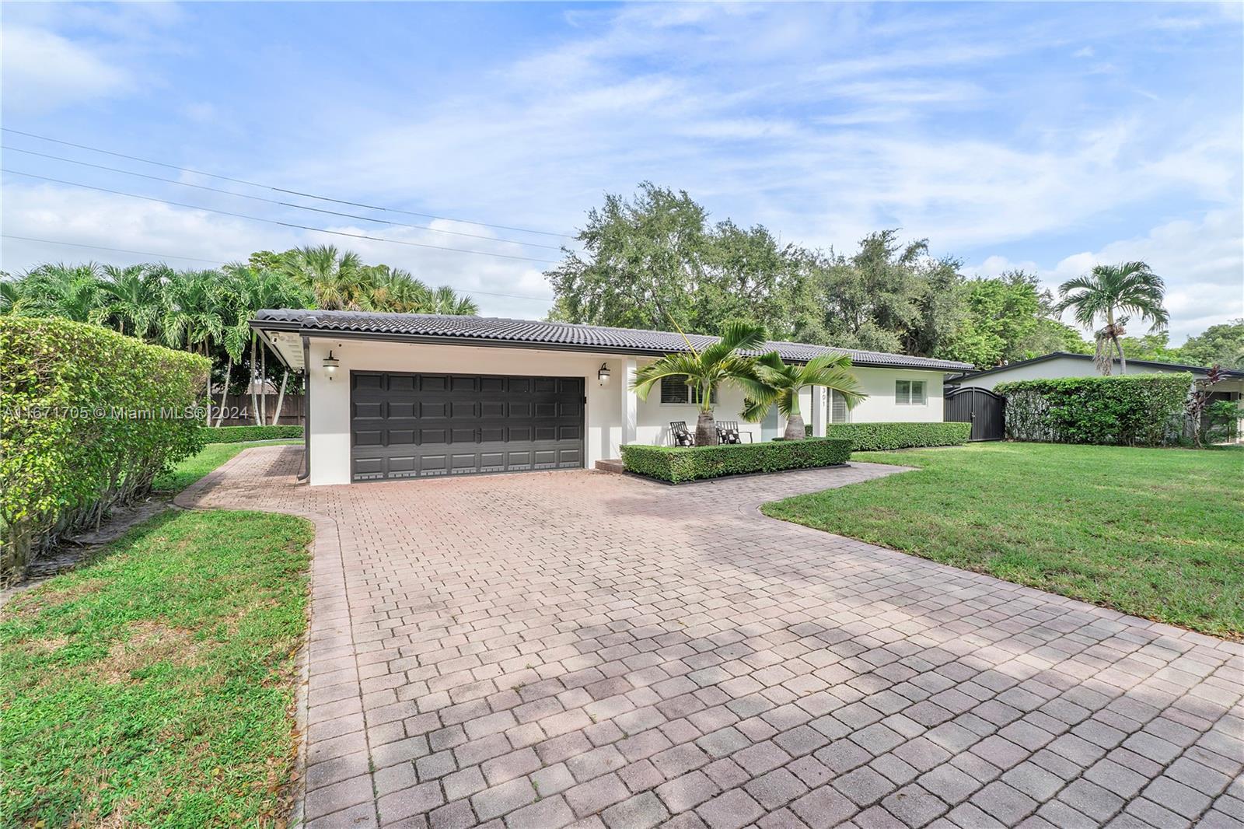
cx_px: 622
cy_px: 414
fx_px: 518
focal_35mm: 15
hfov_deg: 100.4
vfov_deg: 77.3
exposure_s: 1/100
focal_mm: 10
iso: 100
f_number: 11
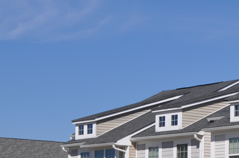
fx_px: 1014
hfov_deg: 12.8
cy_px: 146
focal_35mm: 153
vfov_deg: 8.9
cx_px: 351
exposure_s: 1/500
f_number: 11
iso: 200
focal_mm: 32
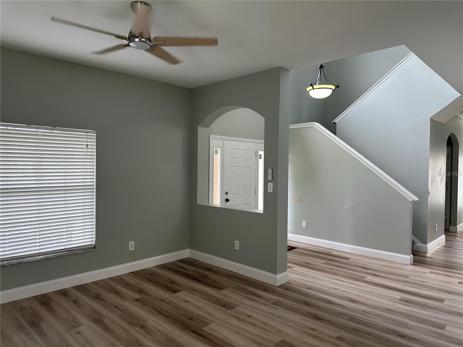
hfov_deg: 71.6
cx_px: 232
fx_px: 321
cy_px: 174
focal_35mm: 24
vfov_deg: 56.8
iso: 160
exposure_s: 1/120
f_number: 1.78
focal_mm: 6.86
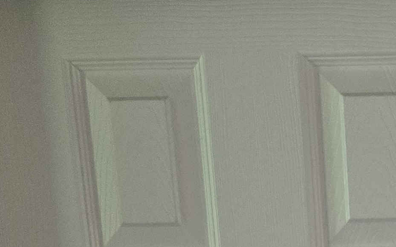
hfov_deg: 18.6
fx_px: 1133
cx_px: 494
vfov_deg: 10.9
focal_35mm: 105
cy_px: 551
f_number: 1.8
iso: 250
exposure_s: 1/120
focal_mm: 5.4
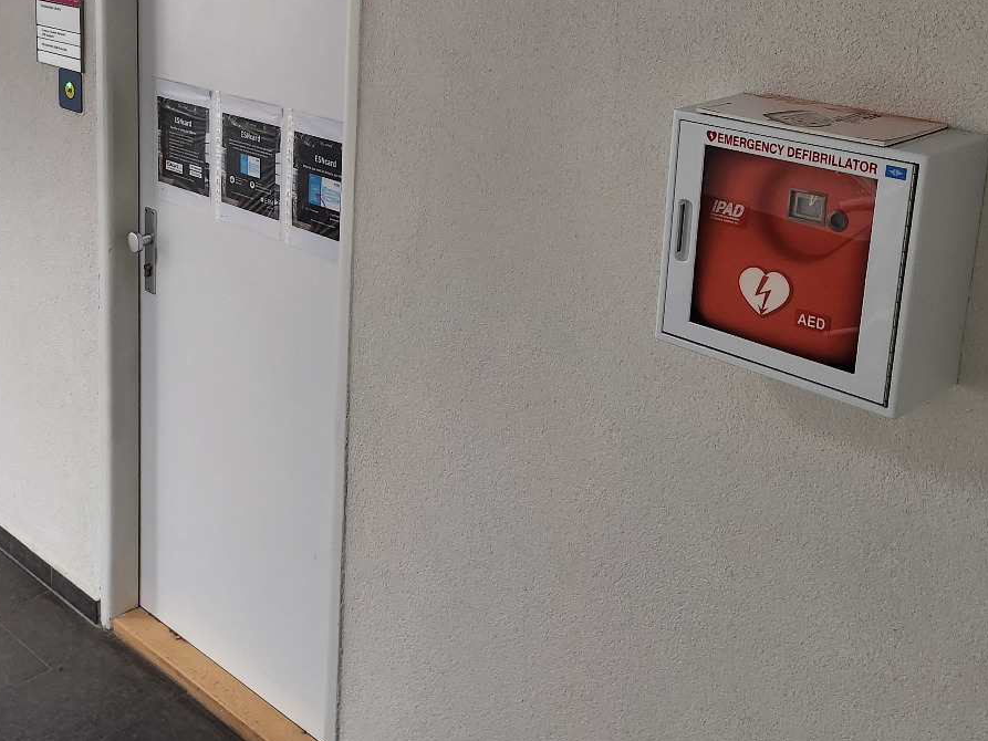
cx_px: 373
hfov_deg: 43.5
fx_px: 1227
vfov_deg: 32.5
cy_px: 126
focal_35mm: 43
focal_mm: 5
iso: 320
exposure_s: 1/45
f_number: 1.8
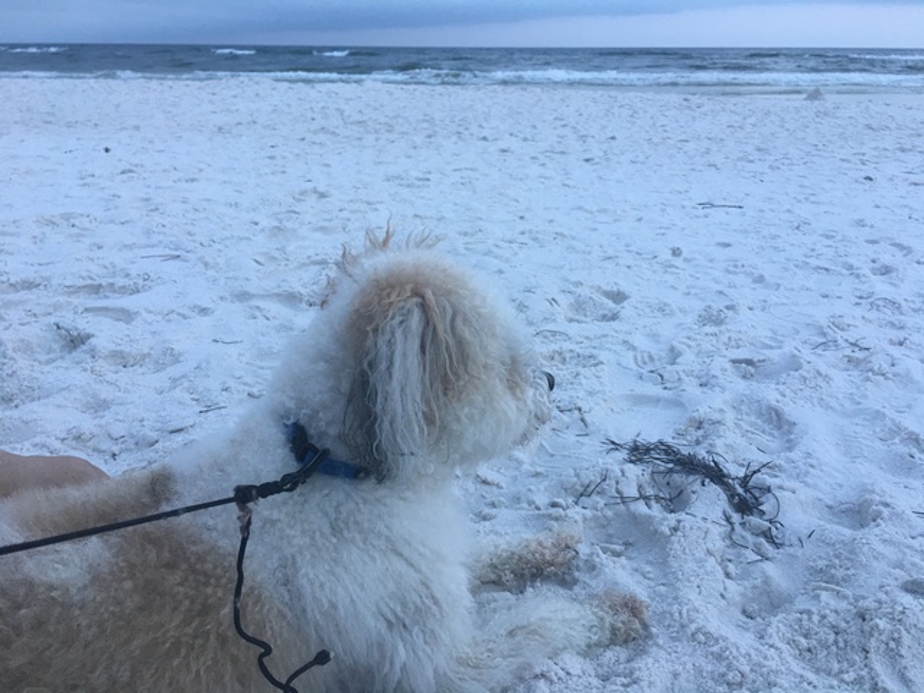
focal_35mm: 29
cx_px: 462
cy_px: 346
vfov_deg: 48.2
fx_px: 774
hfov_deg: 61.7
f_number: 2.2
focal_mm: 4.15
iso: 25
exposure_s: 1/30
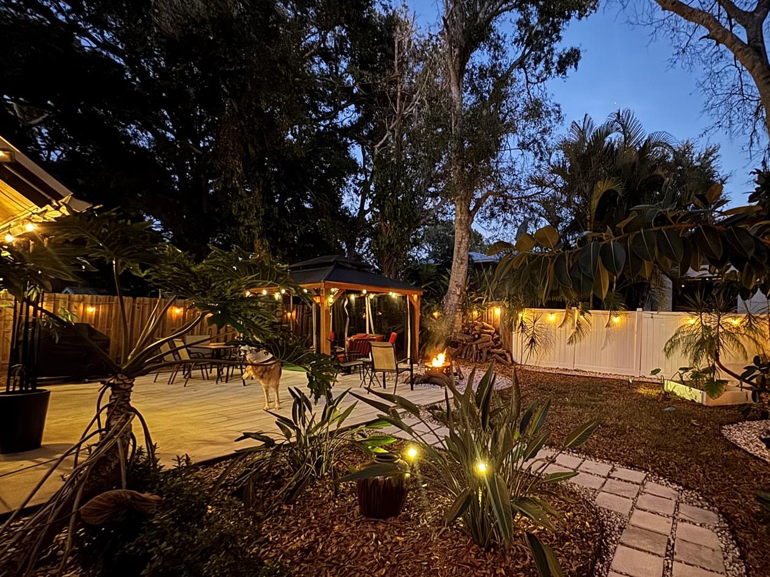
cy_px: 322
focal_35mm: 18
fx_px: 400
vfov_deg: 71.4
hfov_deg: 86.0
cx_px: 483
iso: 1600
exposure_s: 1/12
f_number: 2.2
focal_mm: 2.22
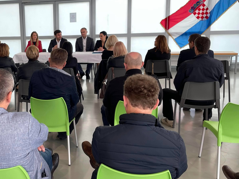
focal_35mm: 44
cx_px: 38
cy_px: 71
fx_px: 304
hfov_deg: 40.6
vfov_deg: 32.8
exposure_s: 1/100
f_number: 1.6
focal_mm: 5.1
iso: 125
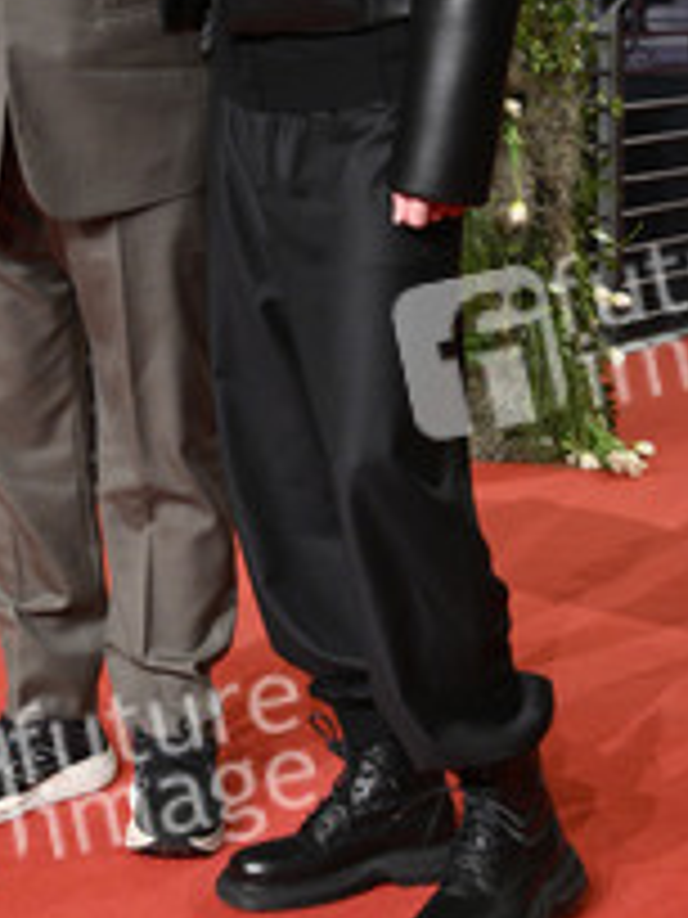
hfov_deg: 12.6
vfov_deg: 16.6
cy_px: 108
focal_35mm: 117
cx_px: 216
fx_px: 3101
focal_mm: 62
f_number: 5.6
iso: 6400
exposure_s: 1/250
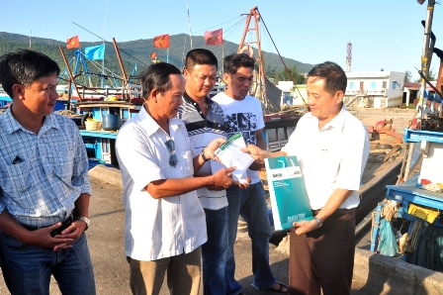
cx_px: 222
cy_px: 148
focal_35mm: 33
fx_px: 406
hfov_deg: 57.3
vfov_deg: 39.9
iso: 320
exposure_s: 1/320
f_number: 9
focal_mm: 22
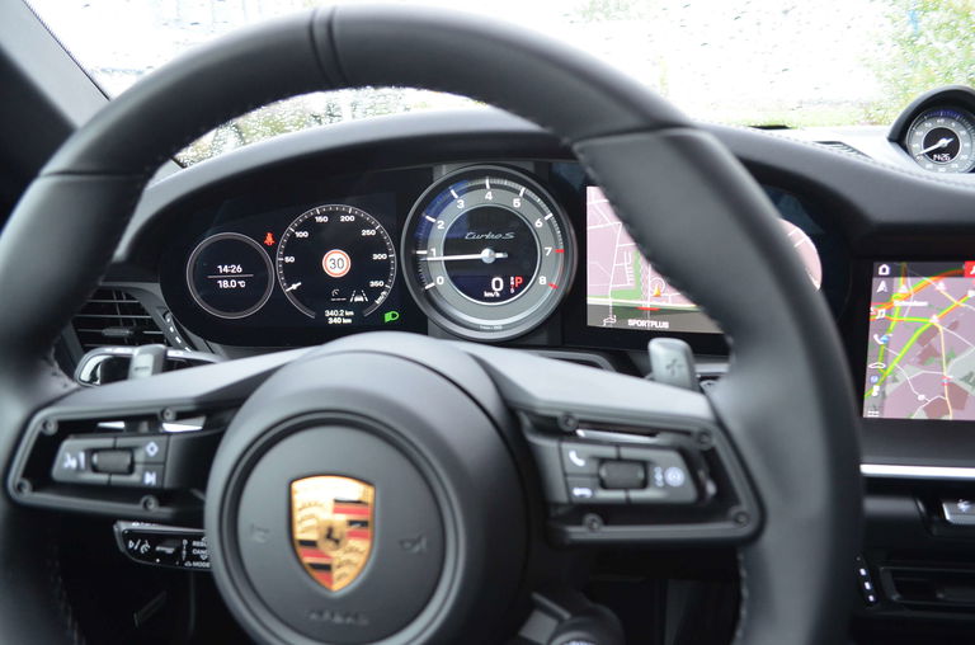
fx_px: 729
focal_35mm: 27
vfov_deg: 47.7
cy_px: 322
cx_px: 488
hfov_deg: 67.5
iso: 800
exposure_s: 1/40
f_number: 3.5
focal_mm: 18
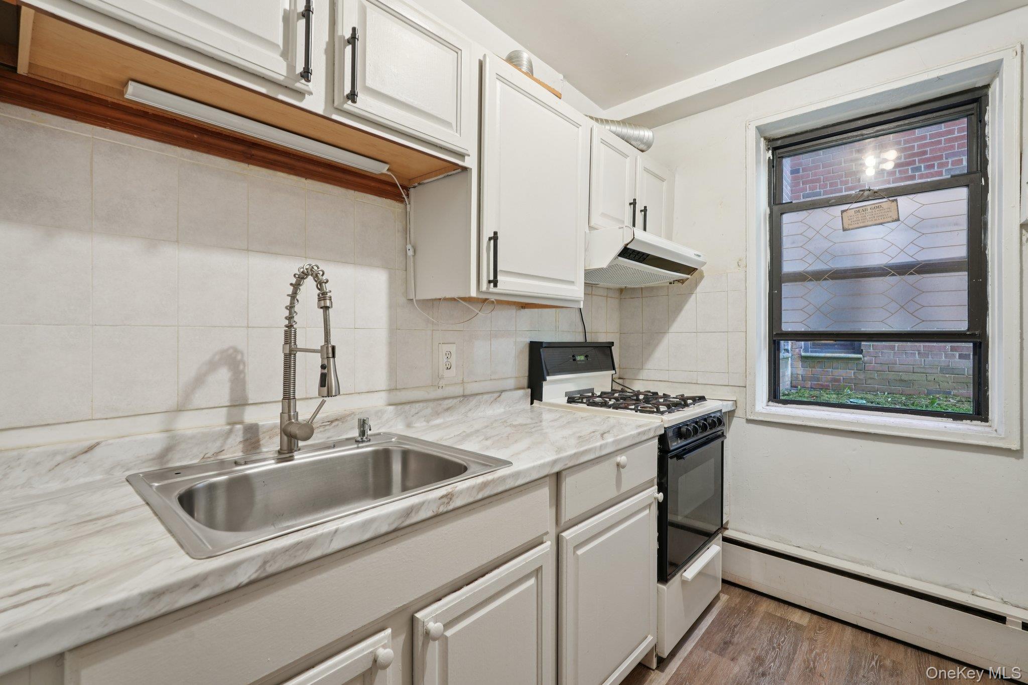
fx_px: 457
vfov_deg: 73.7
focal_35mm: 16
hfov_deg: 96.7
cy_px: 342
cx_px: 514
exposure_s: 1/2
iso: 400
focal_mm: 16
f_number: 8
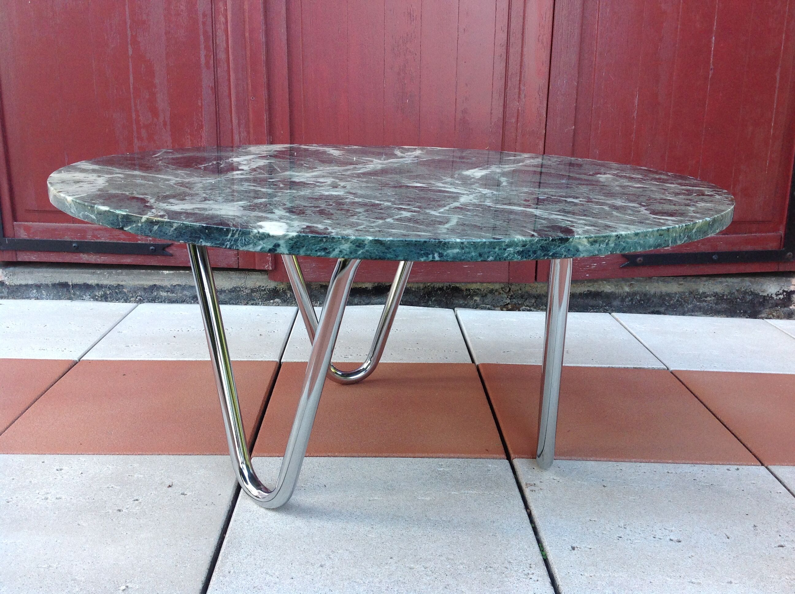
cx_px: 398
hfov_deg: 52.7
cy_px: 297
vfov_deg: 40.6
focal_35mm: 35
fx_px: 803
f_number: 2.4
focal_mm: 4.28
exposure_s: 1/120
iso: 100
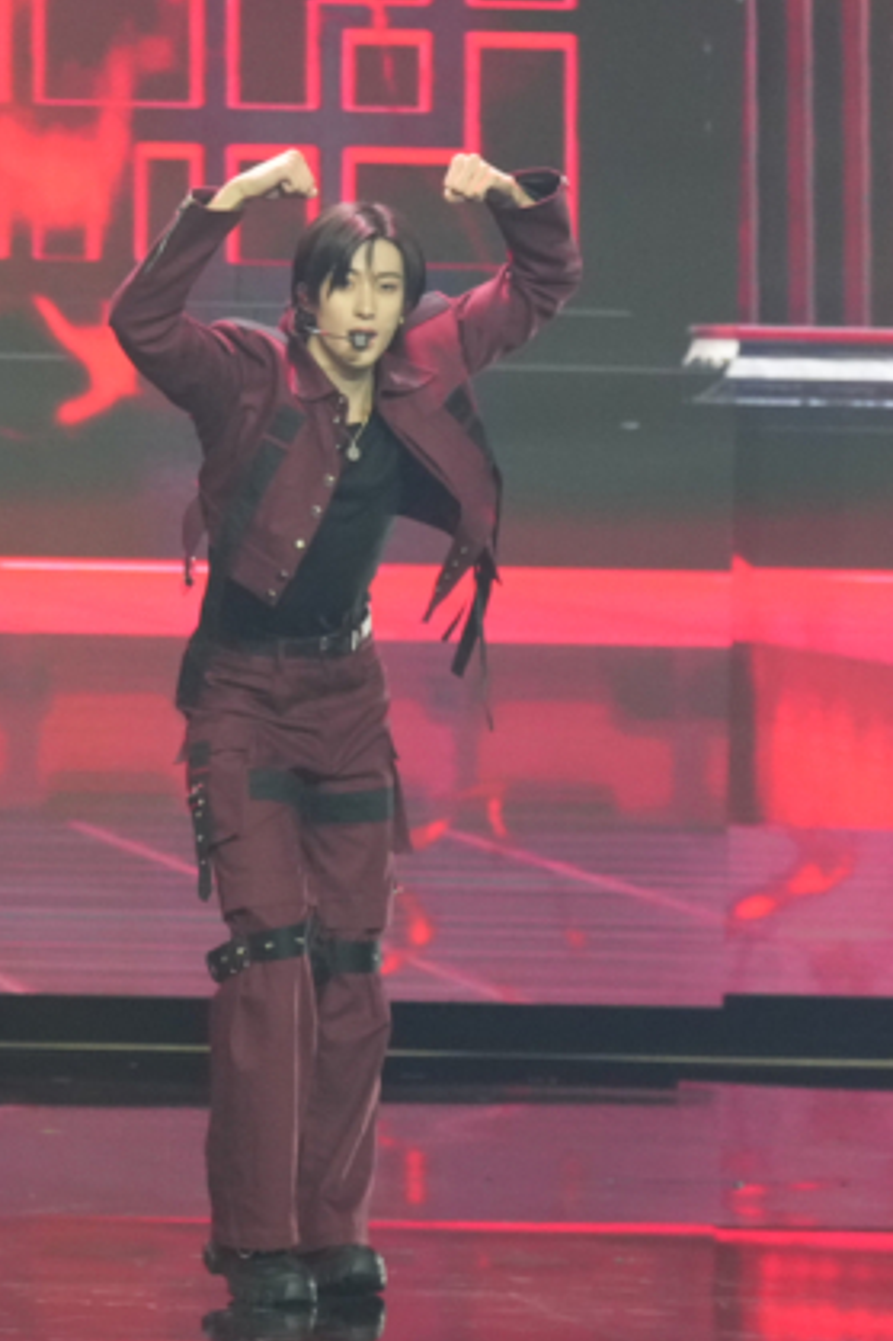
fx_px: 11729
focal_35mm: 315
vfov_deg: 6.5
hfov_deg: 4.3
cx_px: -1018
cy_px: 262
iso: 3200
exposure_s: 1/320
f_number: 4.5
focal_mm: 110
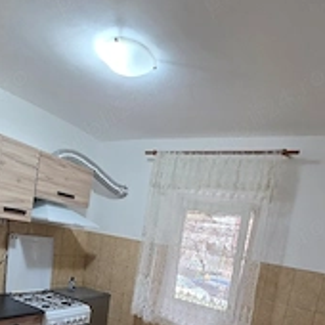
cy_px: 287
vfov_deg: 52.6
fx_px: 287
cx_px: 153
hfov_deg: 59.0
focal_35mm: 27
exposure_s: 1/50.3
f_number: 1.9
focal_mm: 2.2
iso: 200
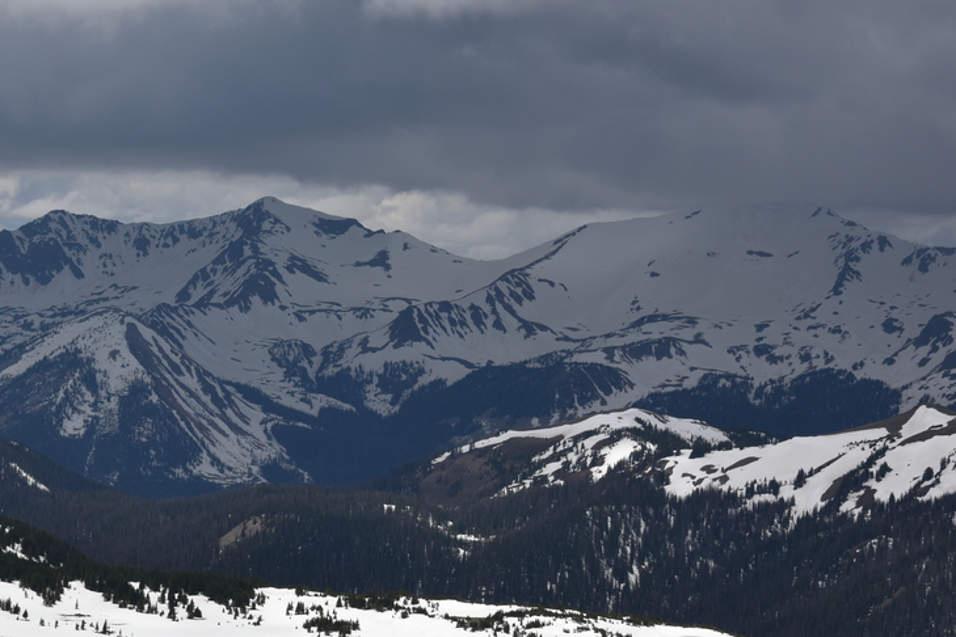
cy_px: 427
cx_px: 249
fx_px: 3638
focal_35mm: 137
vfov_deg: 10.0
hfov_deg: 14.9
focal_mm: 78
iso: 100
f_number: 11
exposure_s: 1/500
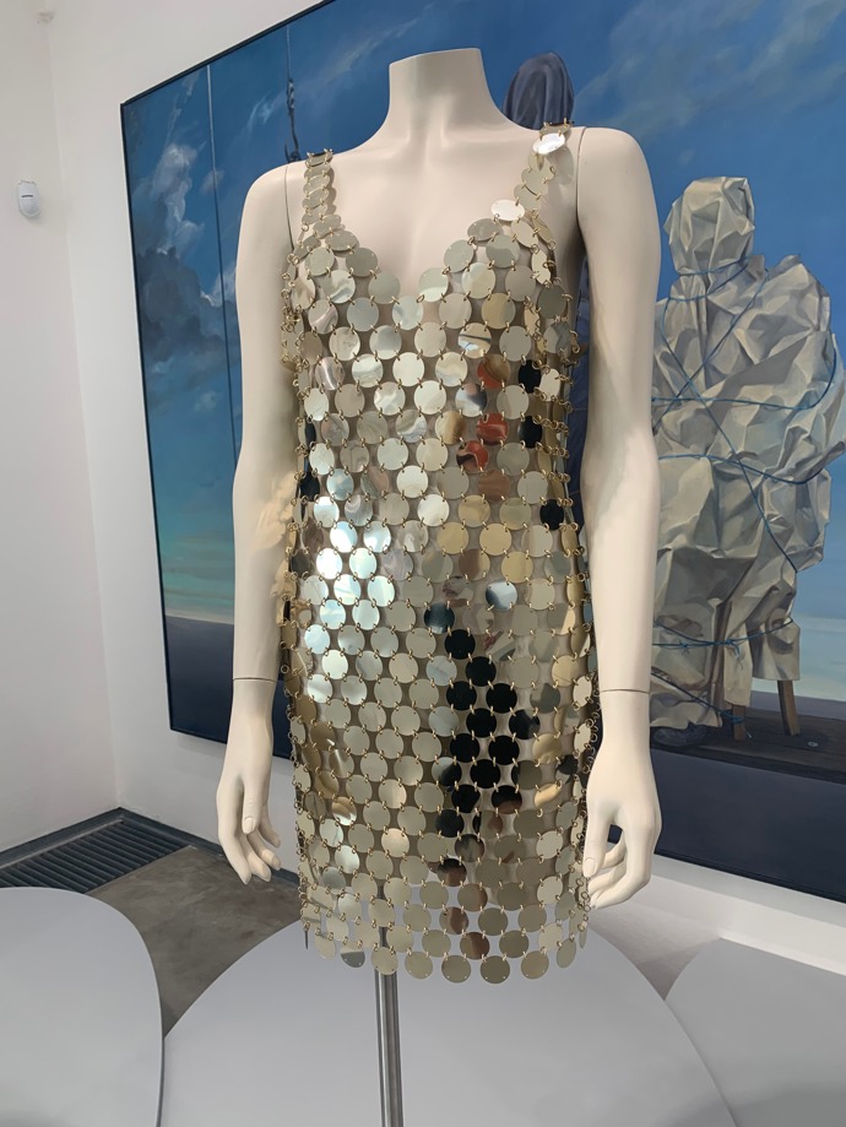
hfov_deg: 53.1
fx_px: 847
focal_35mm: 26
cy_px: 564
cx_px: 423
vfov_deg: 67.3
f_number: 1.8
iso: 50
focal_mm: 4.25
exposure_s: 1/82
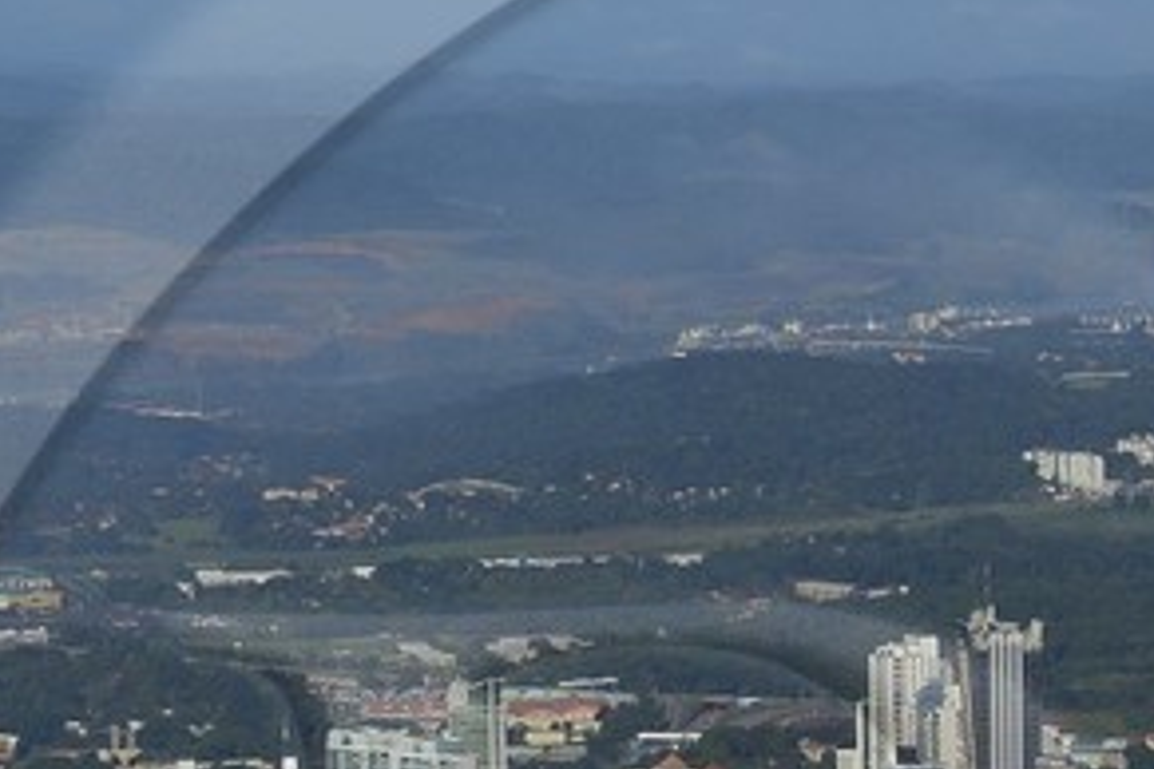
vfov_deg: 6.5
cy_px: 1264
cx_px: 1253
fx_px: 6699
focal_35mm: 209
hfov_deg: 9.7
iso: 200
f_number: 11
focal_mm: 38
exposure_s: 1/500
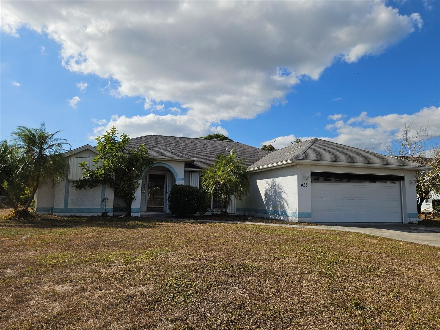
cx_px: 220
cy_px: 165
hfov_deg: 73.9
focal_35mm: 23
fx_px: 292
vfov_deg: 58.9
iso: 25
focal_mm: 5.4
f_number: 1.8
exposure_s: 1/3067
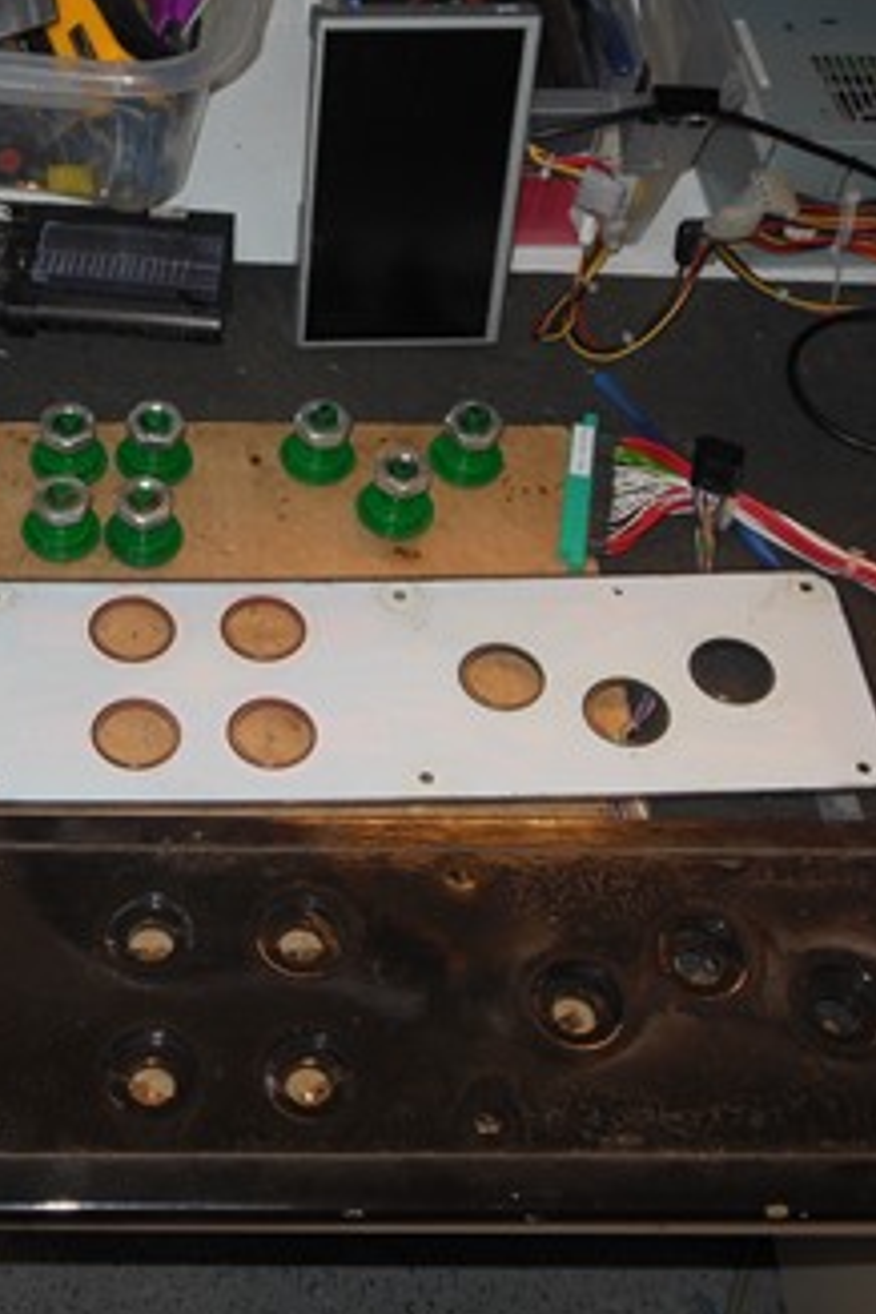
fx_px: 1715
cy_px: 663
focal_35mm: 47
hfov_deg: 28.2
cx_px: 209
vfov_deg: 41.9
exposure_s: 1/30
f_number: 3.5
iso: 200
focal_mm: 6
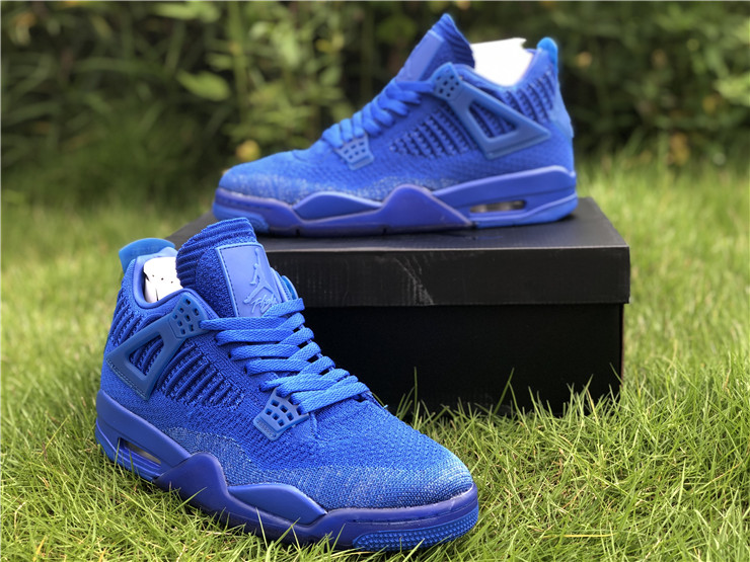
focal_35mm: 52
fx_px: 1127
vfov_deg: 28.0
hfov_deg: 36.8
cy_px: 281
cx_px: 375
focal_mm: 6
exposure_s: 1/120
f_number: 2.4
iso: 25
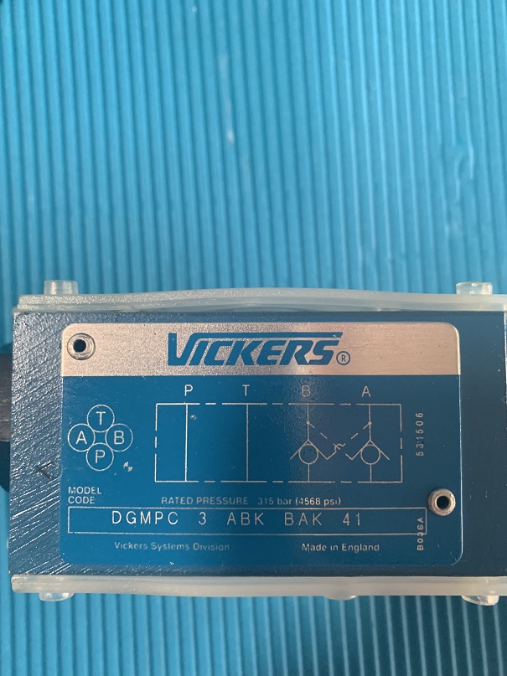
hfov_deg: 53.1
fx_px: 508
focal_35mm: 26
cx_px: 254
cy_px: 338
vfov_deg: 67.3
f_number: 1.8
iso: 400
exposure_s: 1/53
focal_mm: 4.25
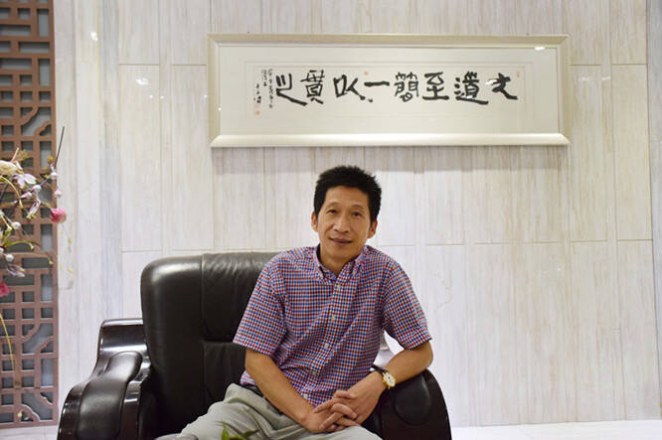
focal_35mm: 36
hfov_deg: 53.2
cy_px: 220
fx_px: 661
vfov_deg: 36.8
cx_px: 331
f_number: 4
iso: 1600
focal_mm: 24
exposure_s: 1/60
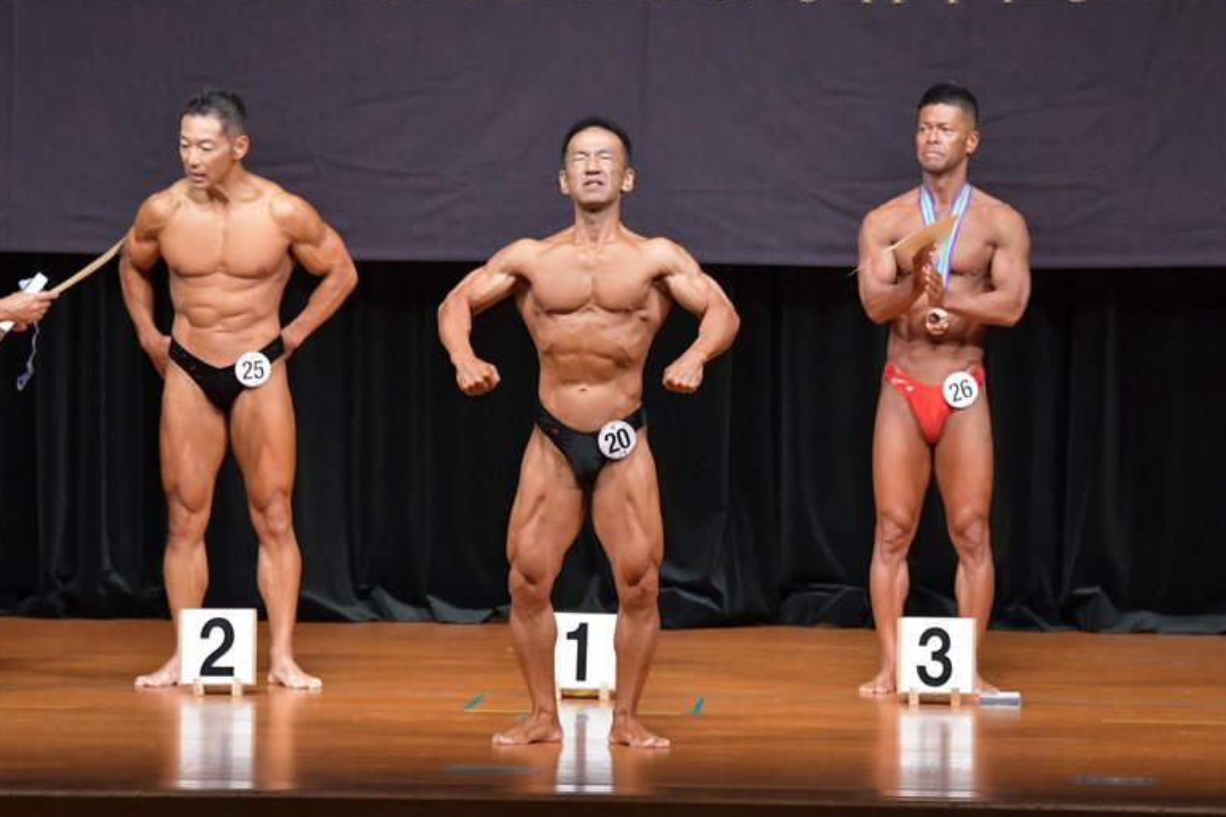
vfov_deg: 5.3
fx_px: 8748
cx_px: 610
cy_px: 407
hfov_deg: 8.0
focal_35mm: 257
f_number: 5.6
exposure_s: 1/400
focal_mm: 170
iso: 6400
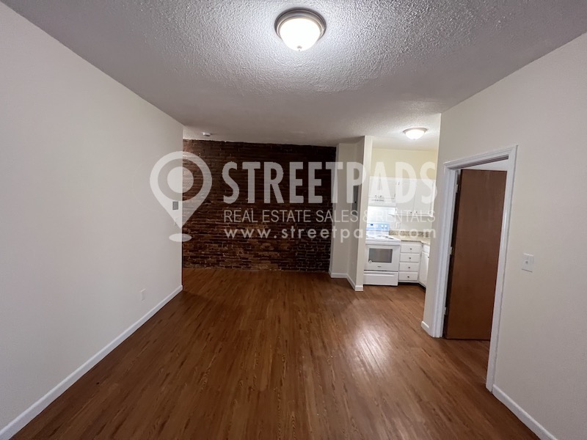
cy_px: 220
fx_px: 220
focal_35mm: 13
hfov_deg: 106.2
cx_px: 294
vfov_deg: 89.9
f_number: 1.8
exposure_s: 1/60
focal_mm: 1.57
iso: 500
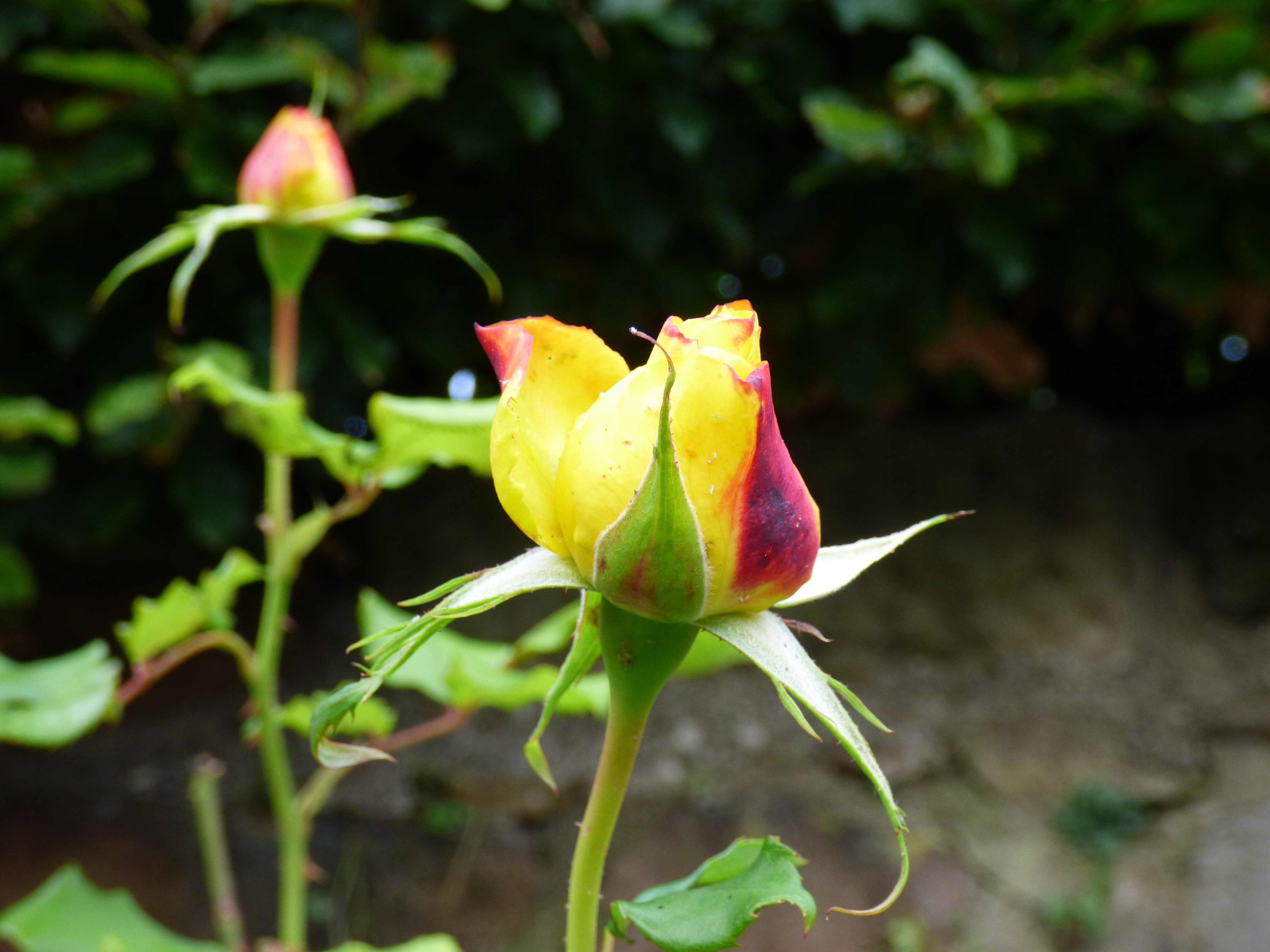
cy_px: 476
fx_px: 2421
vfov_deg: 22.3
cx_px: 635
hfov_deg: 29.4
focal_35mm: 66
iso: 160
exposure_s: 1/60
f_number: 4.2
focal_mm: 11.21
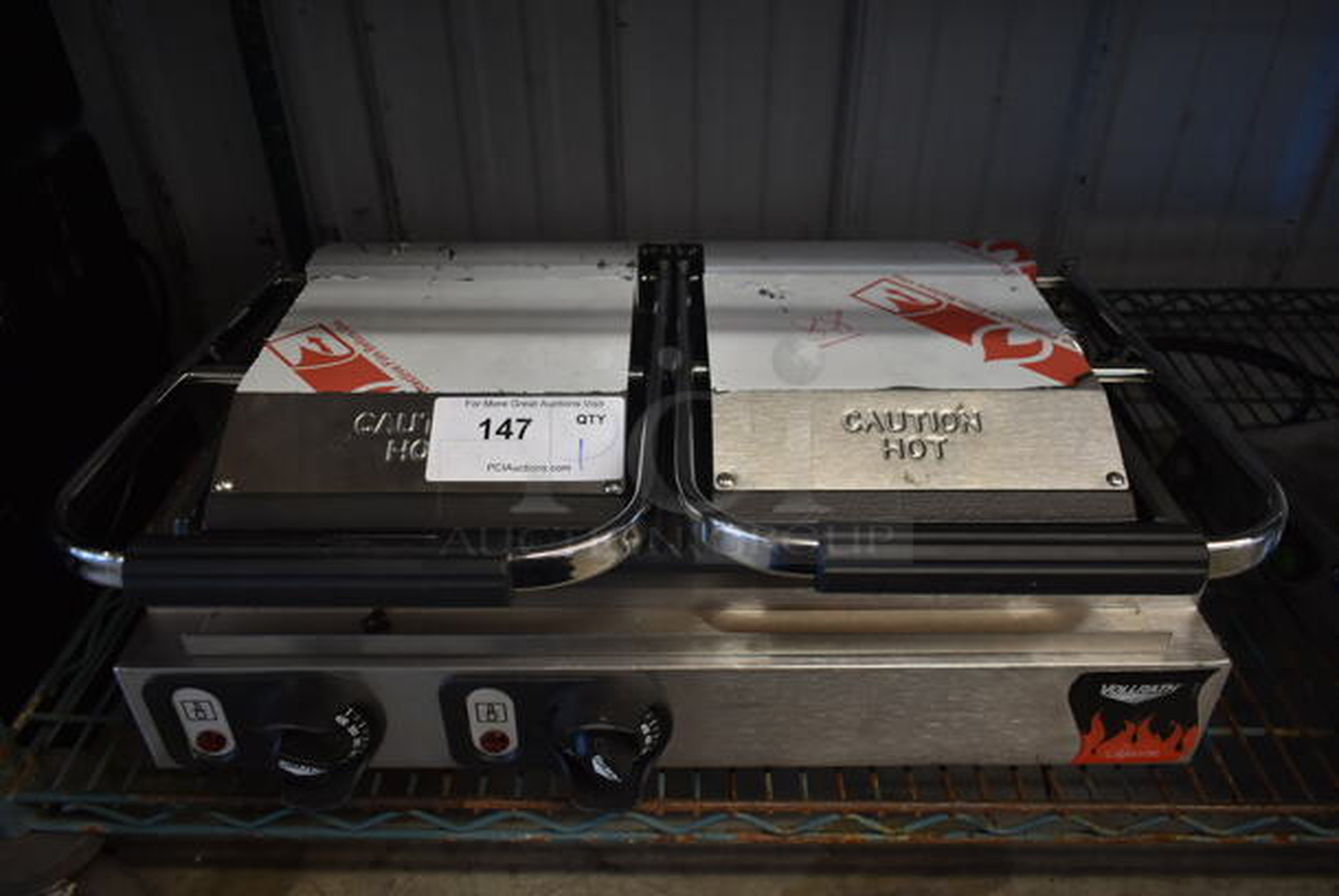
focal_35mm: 27
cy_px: 448
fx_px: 1005
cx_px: 670
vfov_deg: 48.0
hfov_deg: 67.3
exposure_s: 1/30
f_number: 3.5
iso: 720
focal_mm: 18
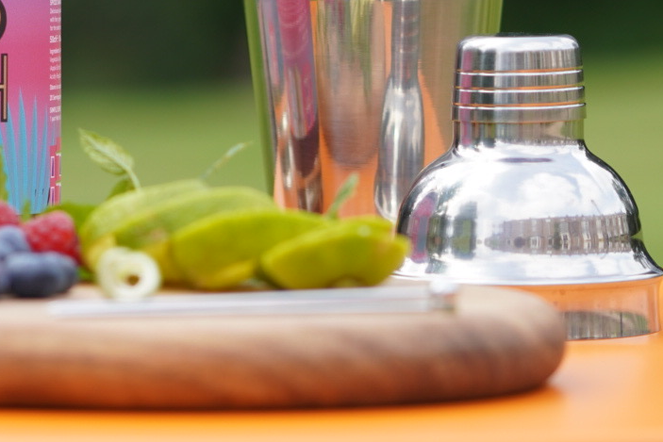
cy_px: -5
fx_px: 5400
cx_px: 124
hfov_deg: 7.0
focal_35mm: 293
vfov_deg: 4.7
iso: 100
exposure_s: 1/500
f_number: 3.2
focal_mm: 85
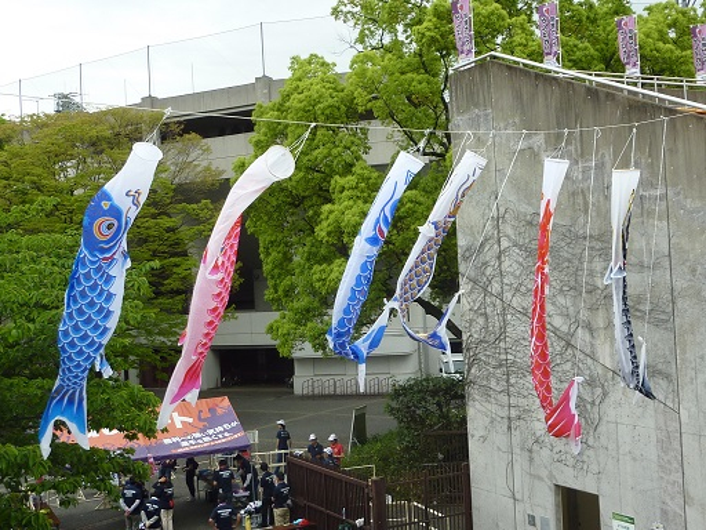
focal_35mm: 46
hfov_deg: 41.2
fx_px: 938
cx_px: 353
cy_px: 265
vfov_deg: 31.5
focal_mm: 5.3
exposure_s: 1/200
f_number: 4
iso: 80
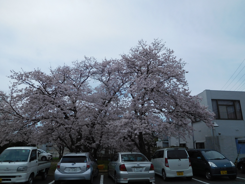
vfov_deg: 54.9
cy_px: 92
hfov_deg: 69.4
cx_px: 122
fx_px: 177
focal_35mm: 25
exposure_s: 1/800
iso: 125
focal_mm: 4.5
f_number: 6.8
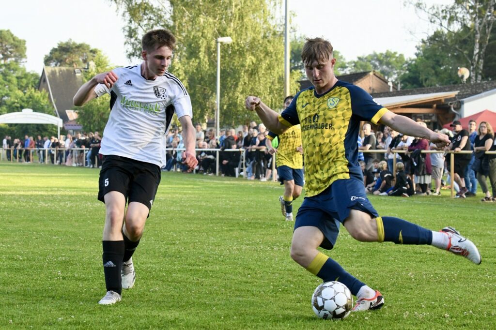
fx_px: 1171
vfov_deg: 16.1
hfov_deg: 23.9
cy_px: 165
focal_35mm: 85
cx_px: 248
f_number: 7.1
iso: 5000
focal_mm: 85
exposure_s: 1/1600
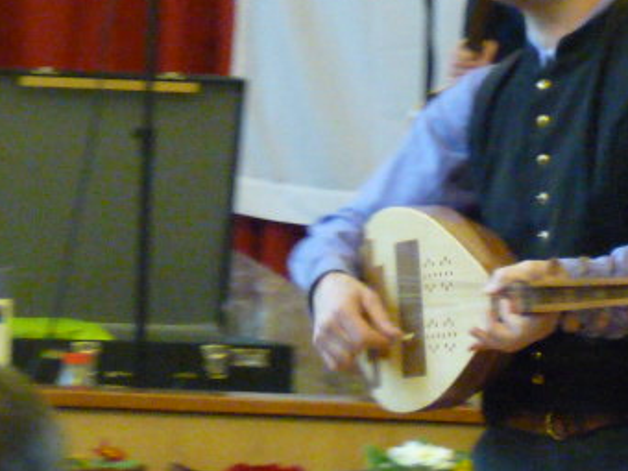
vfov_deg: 3.7
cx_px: 486
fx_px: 7366
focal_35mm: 406
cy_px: 91
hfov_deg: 4.9
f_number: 3.6
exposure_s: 1/25
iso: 800
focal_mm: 21.6
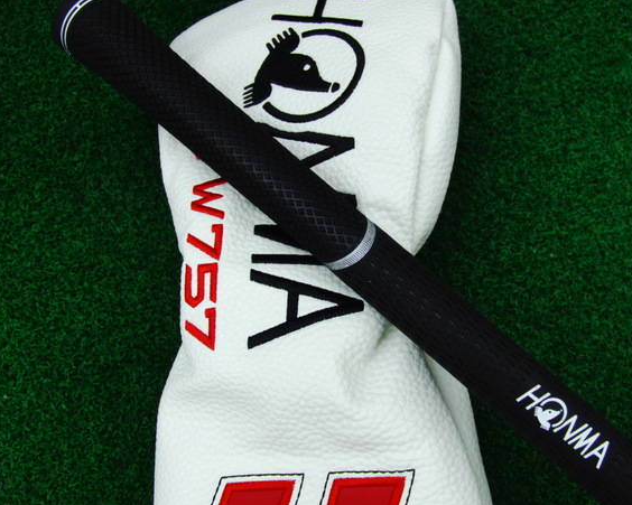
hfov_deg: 44.7
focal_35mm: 41
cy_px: 249
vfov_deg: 36.5
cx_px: 353
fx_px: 767
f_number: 3.6
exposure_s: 1/80
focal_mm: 6.42
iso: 250
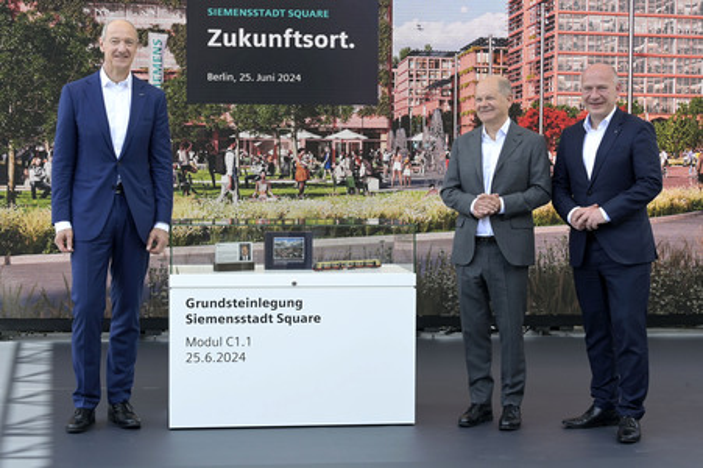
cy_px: 234
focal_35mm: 70
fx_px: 1366
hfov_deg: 28.9
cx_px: 352
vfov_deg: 19.4
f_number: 8
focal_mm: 70
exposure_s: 1/500
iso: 800
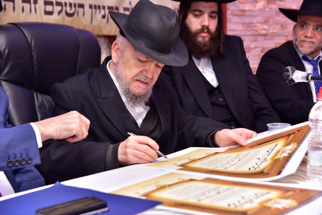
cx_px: 161
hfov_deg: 30.5
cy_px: 108
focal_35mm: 66
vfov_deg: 20.6
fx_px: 590
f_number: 5.6
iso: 1250
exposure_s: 1/125
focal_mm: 66
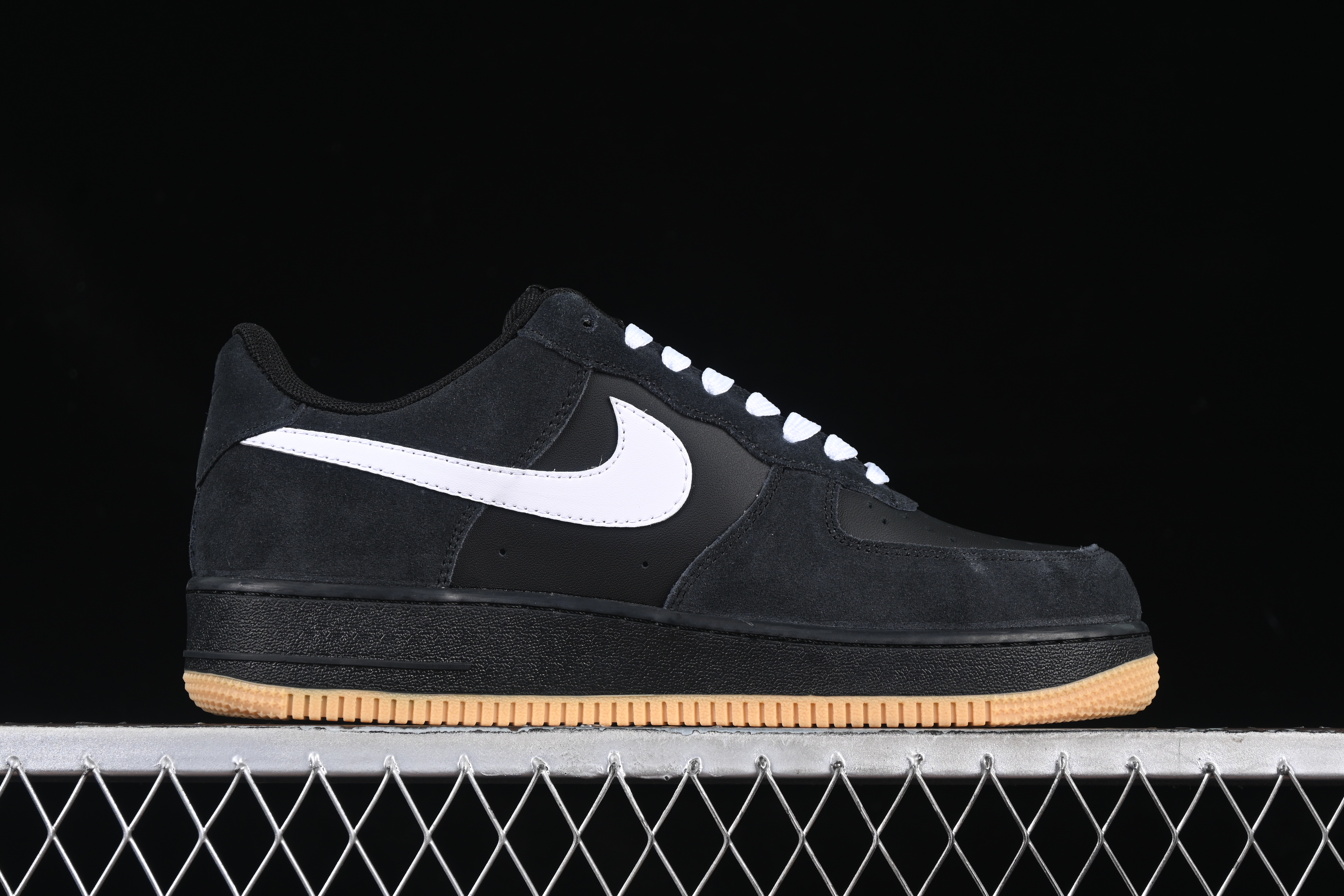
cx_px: 672
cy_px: 448
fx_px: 2800
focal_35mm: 75
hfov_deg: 27.0
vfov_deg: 18.2
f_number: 6.3
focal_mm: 50
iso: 160
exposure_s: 1/50
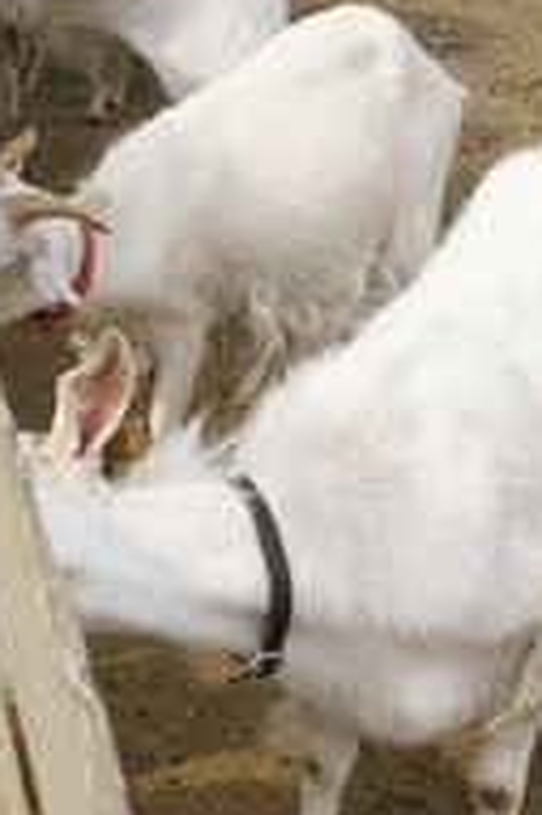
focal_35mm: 99
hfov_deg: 13.2
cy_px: 459
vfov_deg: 20.6
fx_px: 2240
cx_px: -213
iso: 200
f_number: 6.3
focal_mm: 30
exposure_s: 1/250
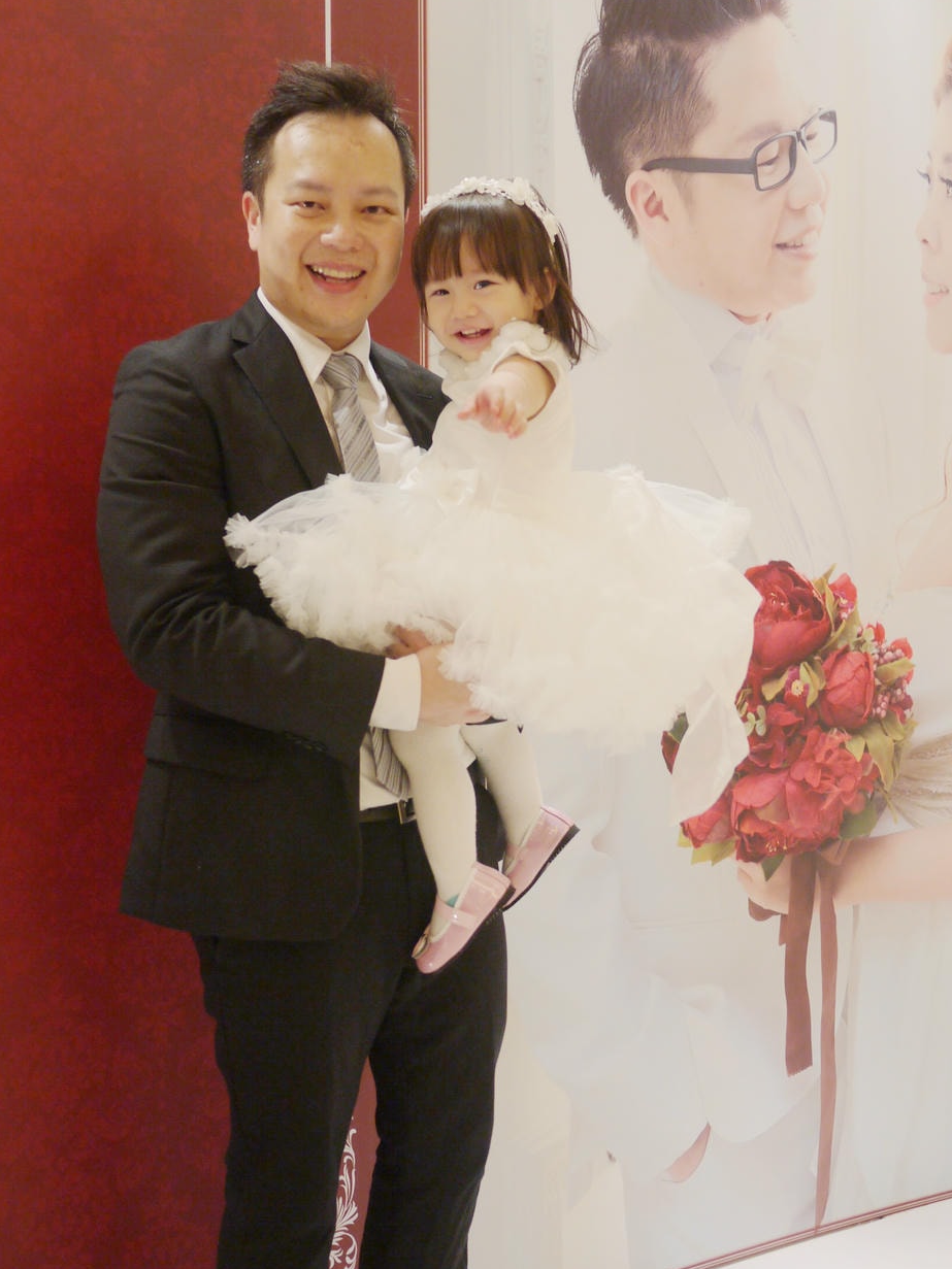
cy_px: 695
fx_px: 1907
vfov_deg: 36.8
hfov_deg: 28.0
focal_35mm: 52
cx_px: 499
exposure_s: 1/200
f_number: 1.7
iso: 160
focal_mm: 20
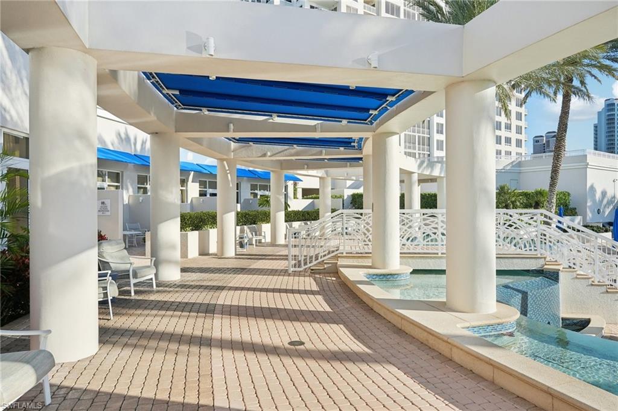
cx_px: 309
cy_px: 206
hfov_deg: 73.8
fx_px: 412
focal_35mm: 24
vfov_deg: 53.1
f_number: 8
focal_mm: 24
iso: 400
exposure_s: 1/1000
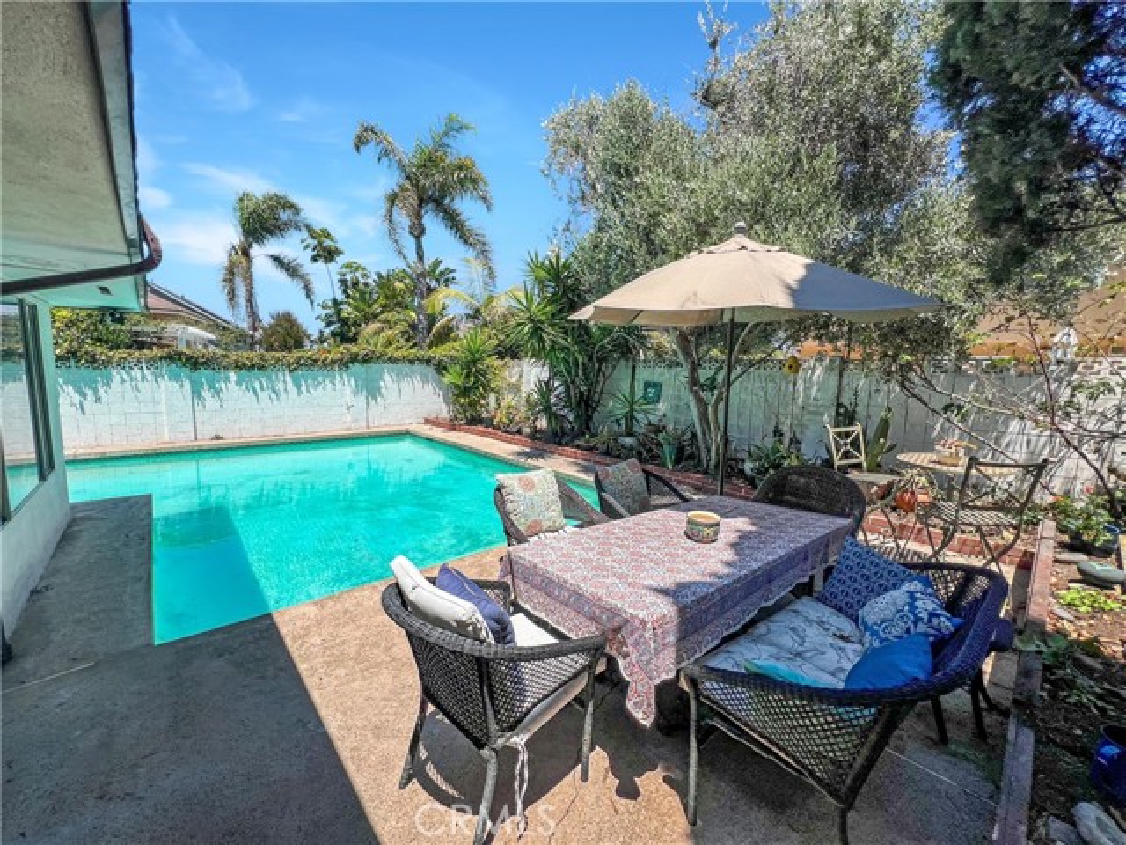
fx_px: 423
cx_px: 563
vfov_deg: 89.9
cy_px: 422
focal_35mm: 13
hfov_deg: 106.2
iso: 32
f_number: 1.8
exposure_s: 1/1900
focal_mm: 1.57
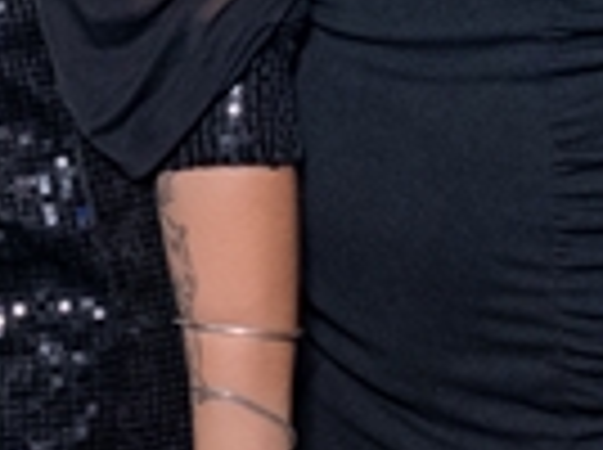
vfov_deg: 7.6
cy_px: -238
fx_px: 3339
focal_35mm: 192
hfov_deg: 10.3
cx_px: 79
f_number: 3.2
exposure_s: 1/320
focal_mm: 24
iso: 2500
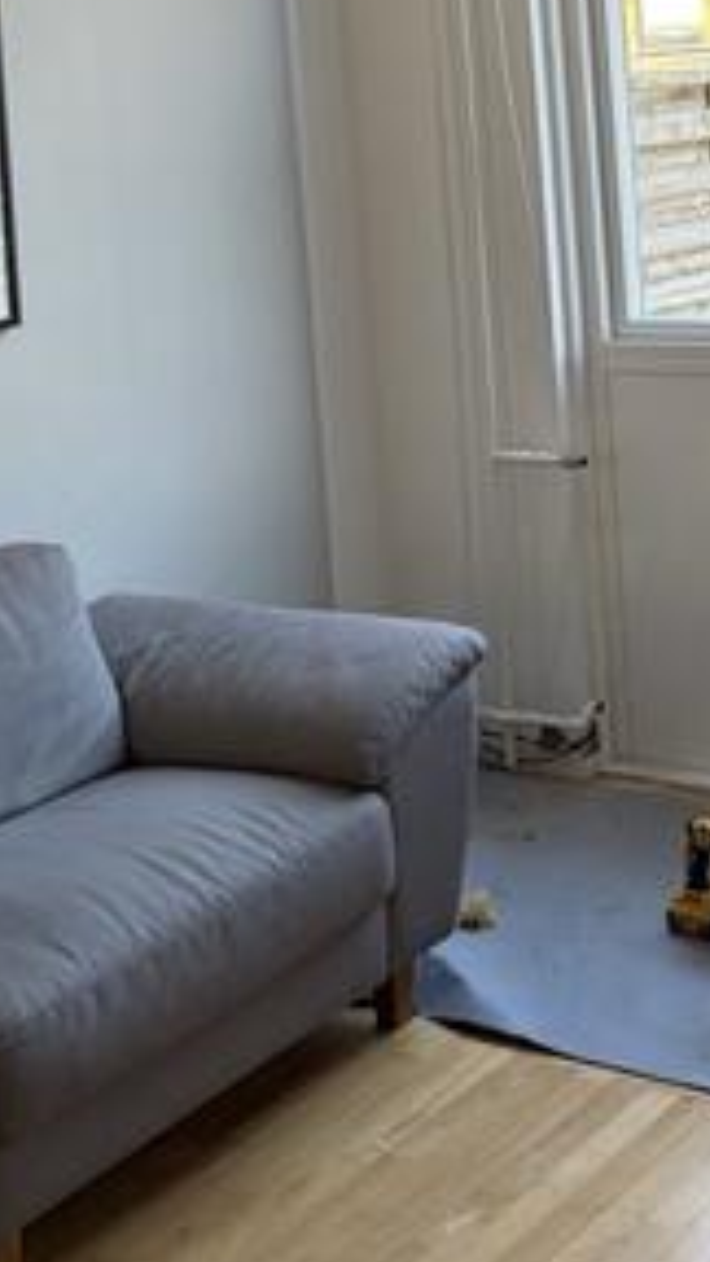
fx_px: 1975
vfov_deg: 34.0
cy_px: 193
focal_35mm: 59
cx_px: 802
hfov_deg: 19.4
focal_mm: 5.96
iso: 125
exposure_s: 1/117
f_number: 1.6
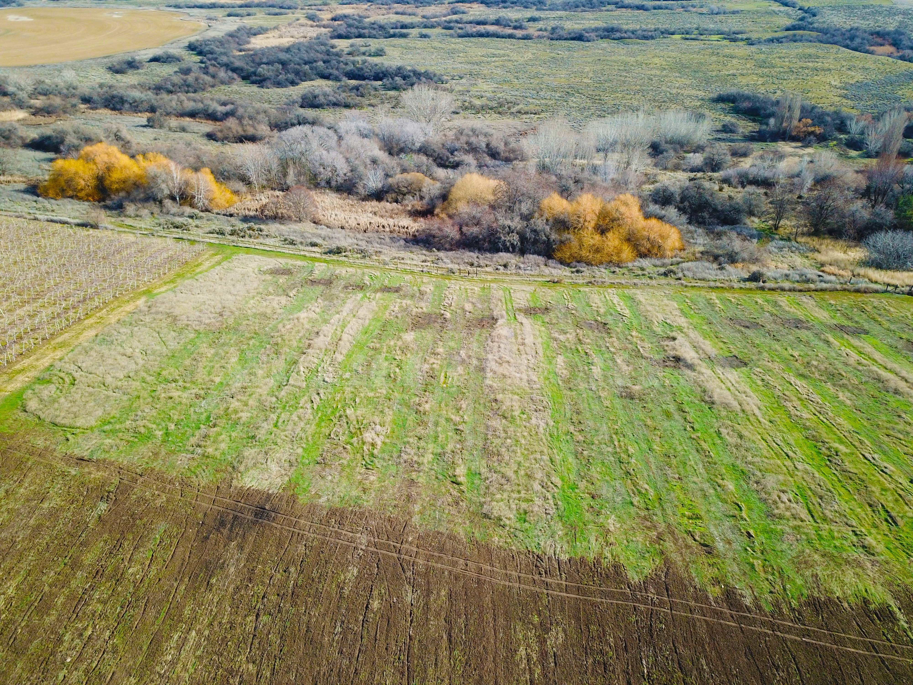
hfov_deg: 67.3
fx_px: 686
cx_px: 456
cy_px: 342
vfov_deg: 53.1
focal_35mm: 26
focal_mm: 4.73
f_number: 2.2
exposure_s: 1/565
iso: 100
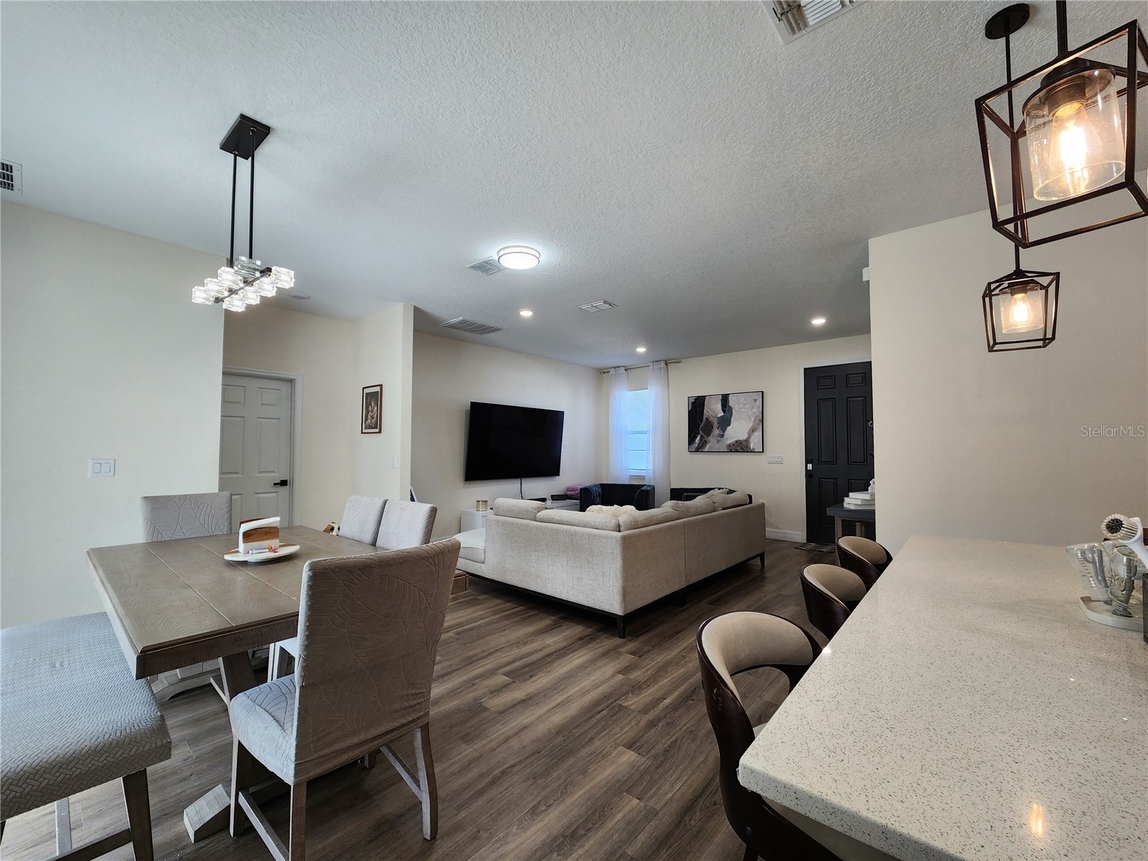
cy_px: 430
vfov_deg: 89.9
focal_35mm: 13
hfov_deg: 106.2
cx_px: 574
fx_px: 431
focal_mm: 2.2
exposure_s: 1/60
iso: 80
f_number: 2.2
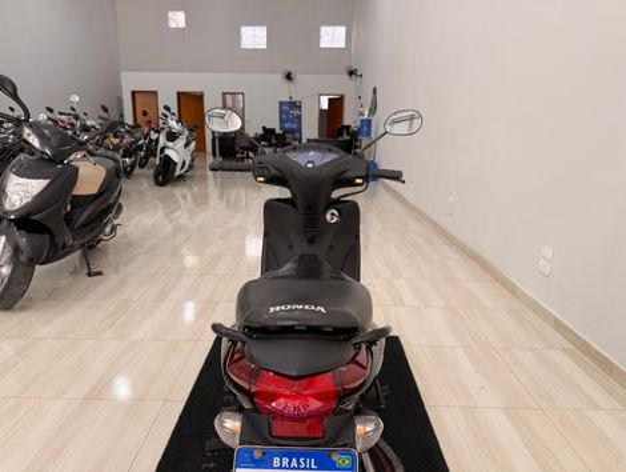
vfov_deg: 56.9
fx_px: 435
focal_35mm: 24
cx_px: 313
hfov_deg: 71.5
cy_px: 236
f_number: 1.78
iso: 64
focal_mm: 6.76
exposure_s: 1/120
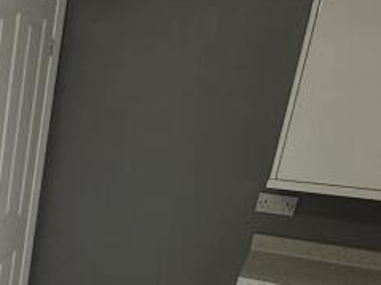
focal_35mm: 60
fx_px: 660
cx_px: -150
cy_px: 287
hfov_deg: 26.0
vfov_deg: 23.4
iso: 160
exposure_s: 1/100
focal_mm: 2.22
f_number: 2.2
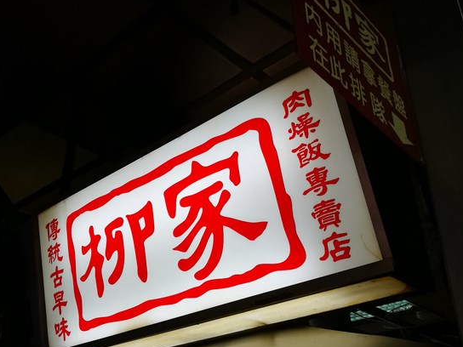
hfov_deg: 45.6
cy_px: 166
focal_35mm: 41
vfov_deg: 35.1
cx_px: 195
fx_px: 548
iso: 160
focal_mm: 4.5
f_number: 2.2
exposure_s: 1/60
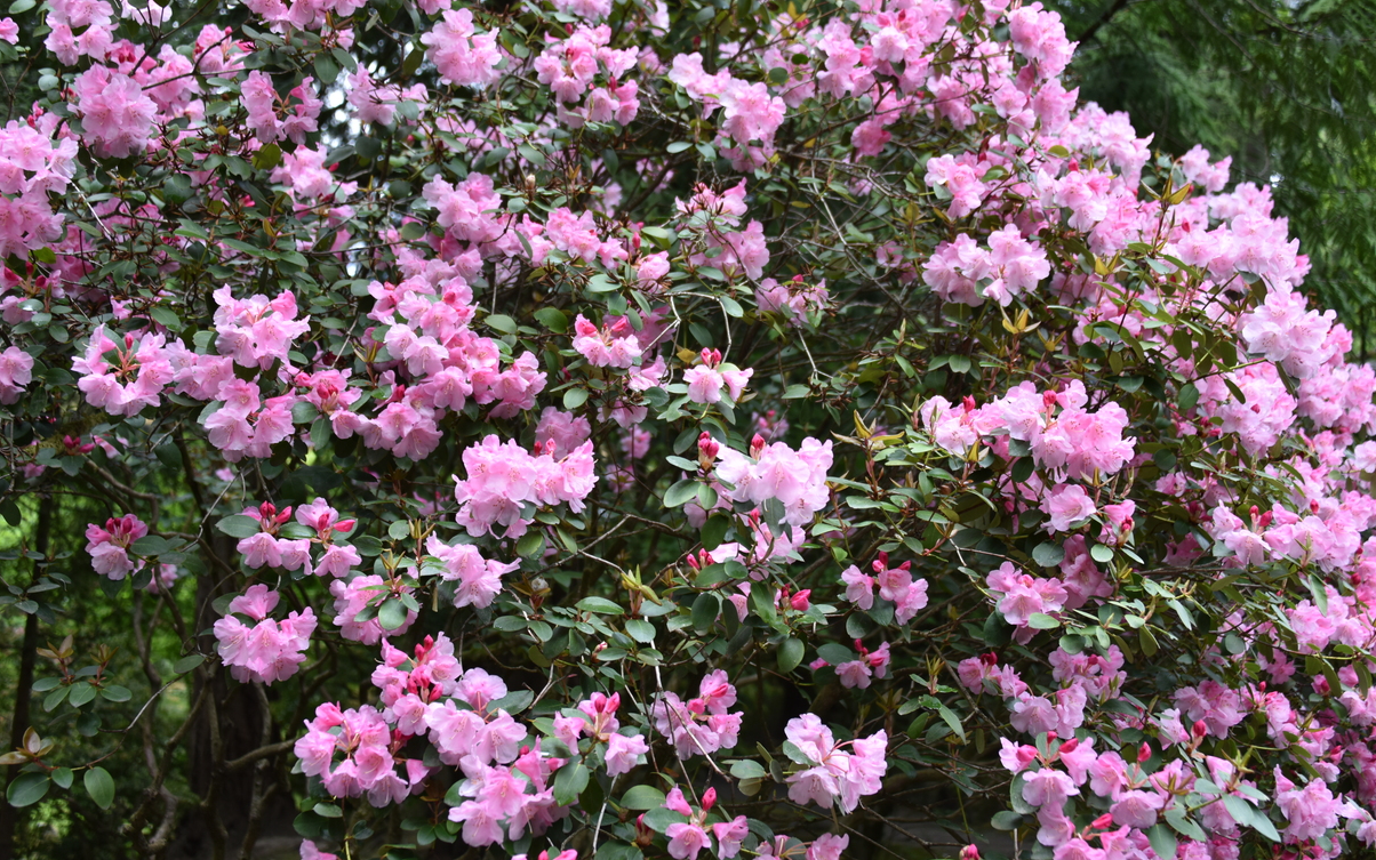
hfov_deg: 50.4
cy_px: 381
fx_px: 1463
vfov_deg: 32.8
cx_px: 694
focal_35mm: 39
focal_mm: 36
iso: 320
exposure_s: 1/80
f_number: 4
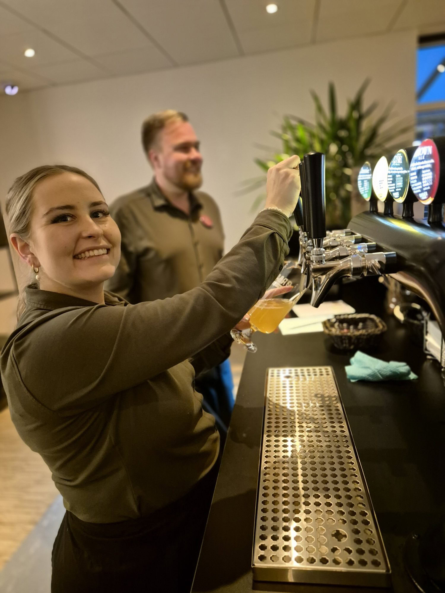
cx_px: 222
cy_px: 296
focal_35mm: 23
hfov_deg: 58.9
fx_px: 394
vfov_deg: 73.9
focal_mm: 5.4
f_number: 1.8
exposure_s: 1/50
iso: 1250
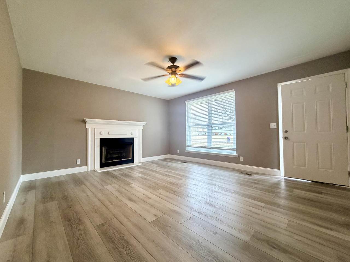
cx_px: 175
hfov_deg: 102.1
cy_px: 131
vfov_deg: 85.7
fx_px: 142
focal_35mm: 14
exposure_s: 1/60
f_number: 2.2
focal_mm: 2.22
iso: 200
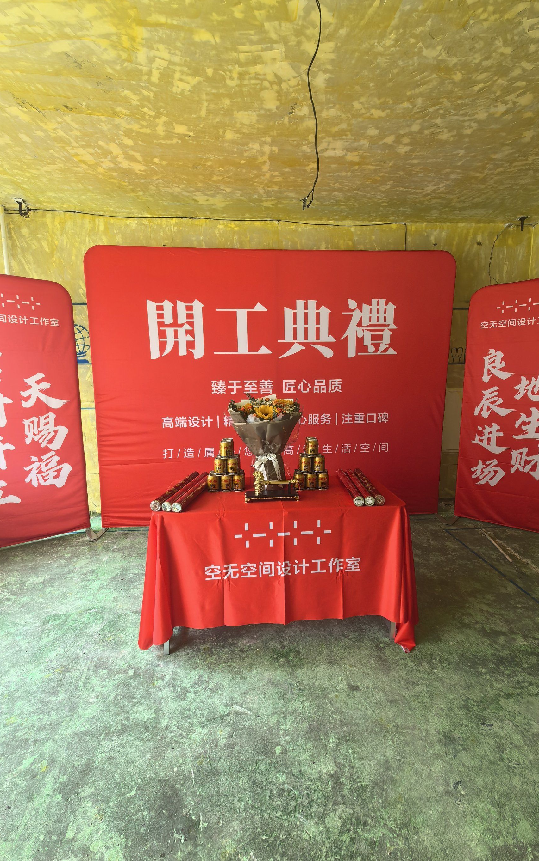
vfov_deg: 94.4
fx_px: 399
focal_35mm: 17
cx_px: 281
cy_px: 430
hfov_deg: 68.0
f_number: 2.2
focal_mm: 1.95
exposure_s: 1/100
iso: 160
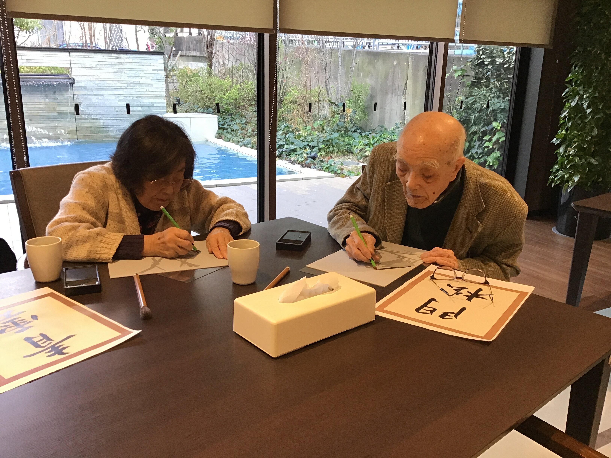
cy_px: 229
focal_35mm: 31
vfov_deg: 45.4
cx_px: 306
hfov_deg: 58.4
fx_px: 547
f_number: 2.4
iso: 40
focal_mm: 3.3
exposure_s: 1/30
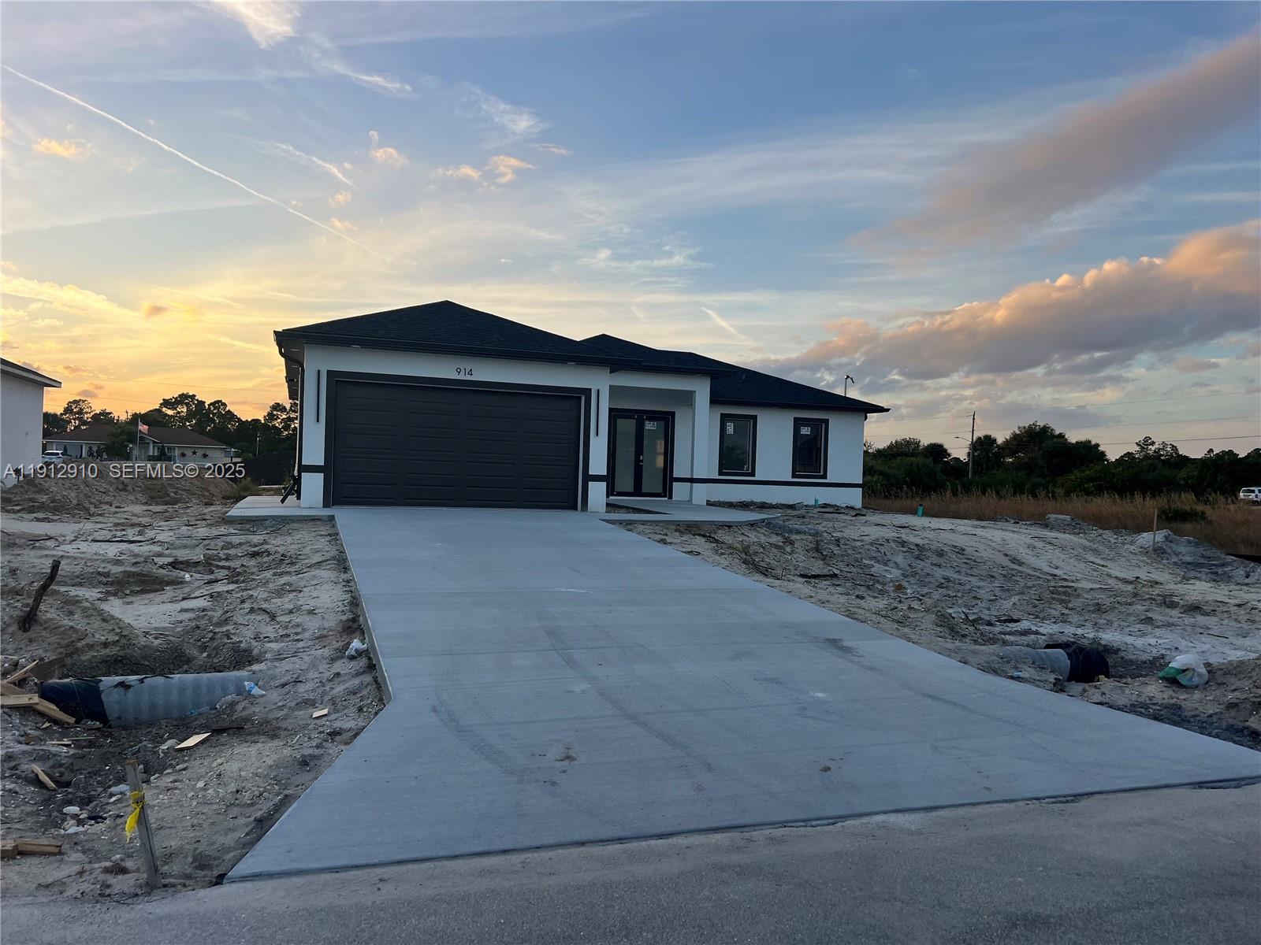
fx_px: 947
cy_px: 472
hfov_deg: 67.3
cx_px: 630
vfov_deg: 53.1
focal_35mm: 26
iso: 50
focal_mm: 5.7
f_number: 1.5
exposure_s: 1/1159
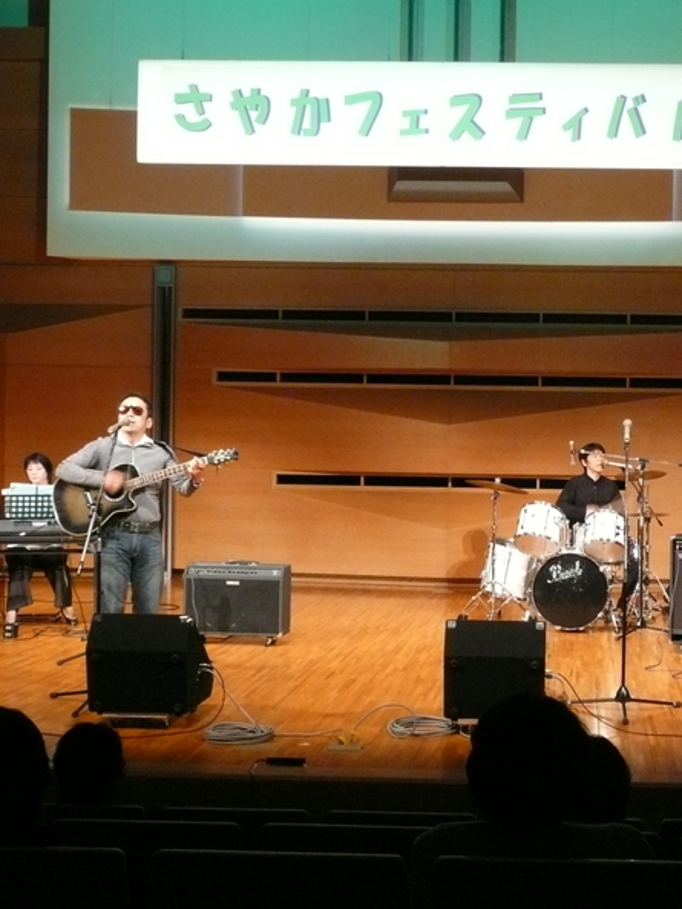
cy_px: 452
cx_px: 538
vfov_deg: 33.2
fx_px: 1523
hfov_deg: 24.9
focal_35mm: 58
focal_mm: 7
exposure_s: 1/13
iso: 400
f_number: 4
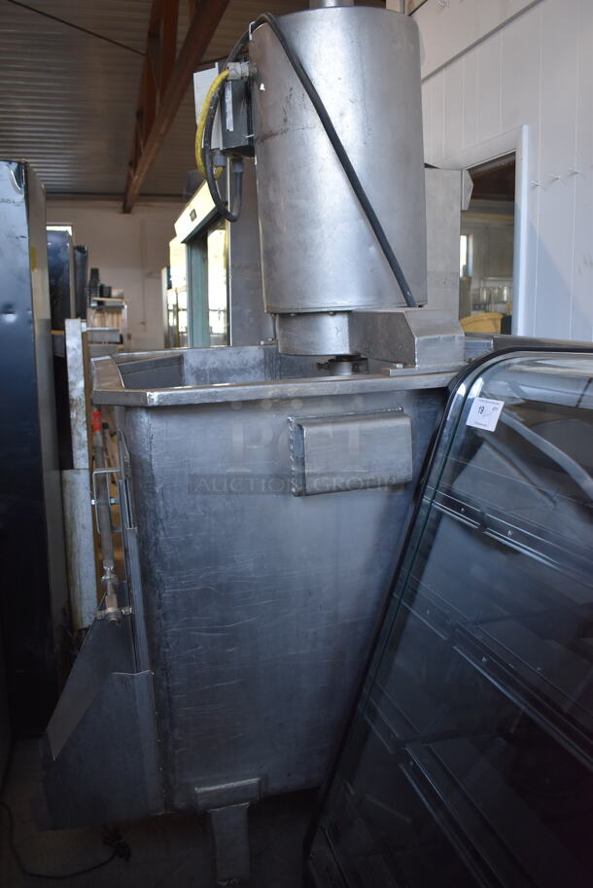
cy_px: 444
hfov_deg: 43.7
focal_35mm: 30
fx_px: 740
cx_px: 296
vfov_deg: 61.9
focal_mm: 20
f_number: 3.5
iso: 800
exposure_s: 1/200
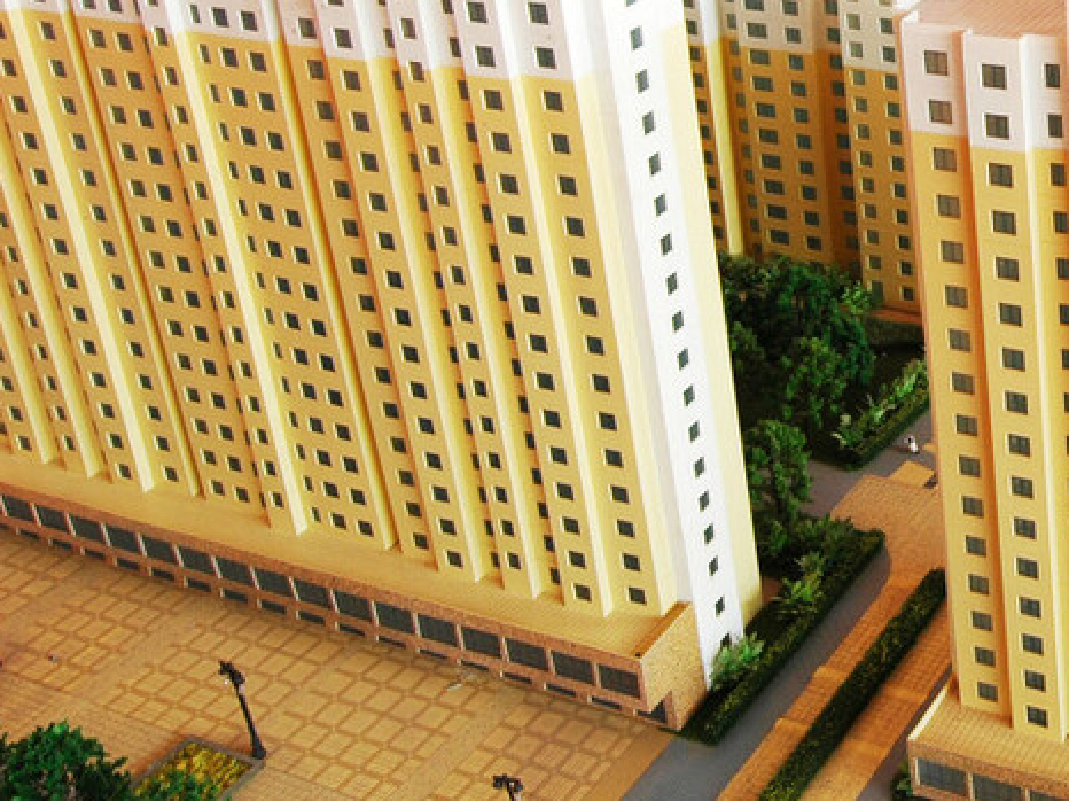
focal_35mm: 52
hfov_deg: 33.0
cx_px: 1129
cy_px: 42
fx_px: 1605
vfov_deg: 26.8
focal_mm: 14
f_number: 8
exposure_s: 1/20
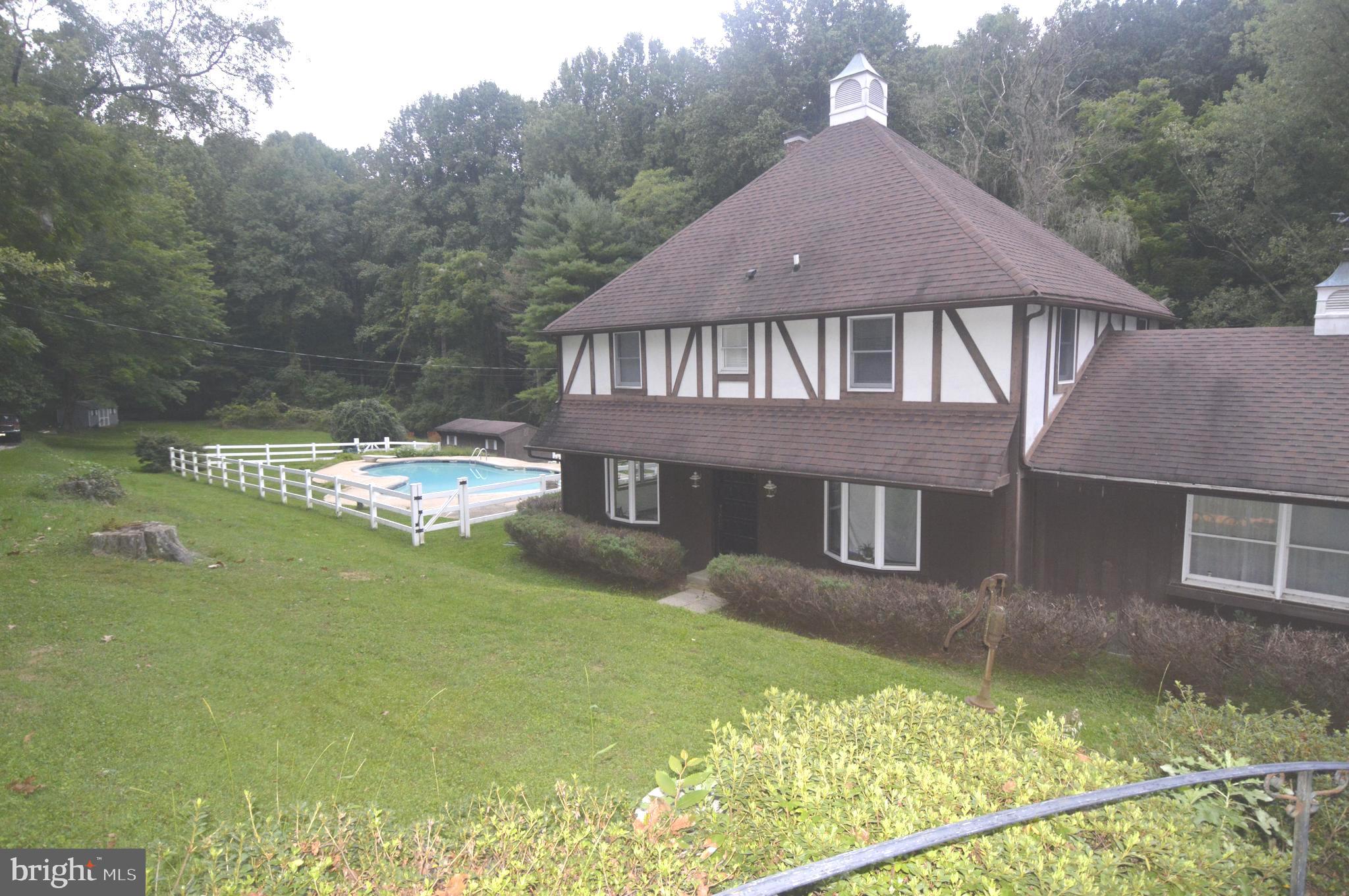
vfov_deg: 67.3
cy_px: 448
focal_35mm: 18
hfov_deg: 90.1
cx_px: 674
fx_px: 674
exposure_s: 1/60
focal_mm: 12
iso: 1400
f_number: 4
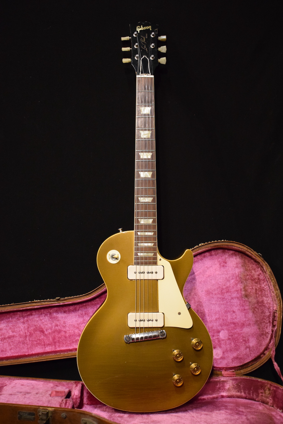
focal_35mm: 45
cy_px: 212
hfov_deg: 29.9
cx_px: 142
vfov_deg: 43.6
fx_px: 531
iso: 3200
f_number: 4.2
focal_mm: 30
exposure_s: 1/60
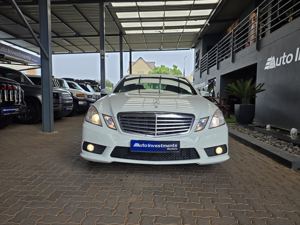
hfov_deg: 71.6
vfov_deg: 56.8
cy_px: 113
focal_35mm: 24
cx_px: 155
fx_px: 208
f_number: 1.7
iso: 80
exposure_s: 1/1429
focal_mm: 6.25
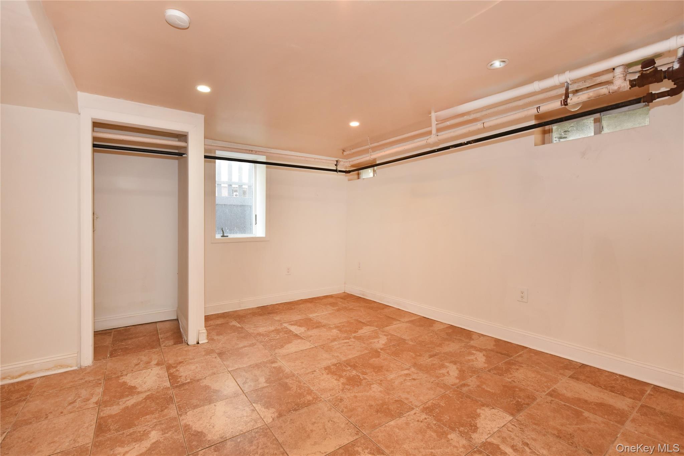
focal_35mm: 16
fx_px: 304
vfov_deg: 73.8
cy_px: 228
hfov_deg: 96.7
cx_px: 342
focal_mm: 16
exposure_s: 1/50
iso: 1600
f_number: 5.6
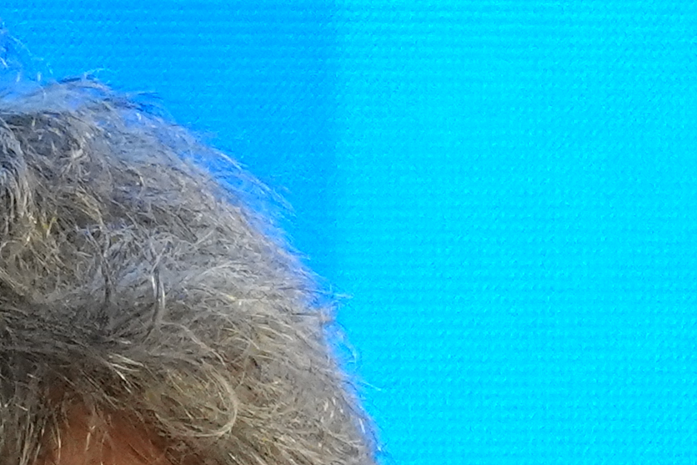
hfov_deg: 1.0
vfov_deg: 0.6
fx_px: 41809
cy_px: 1088
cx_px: 241
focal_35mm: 2160
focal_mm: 120.91
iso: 2000
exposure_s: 1/250
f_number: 4
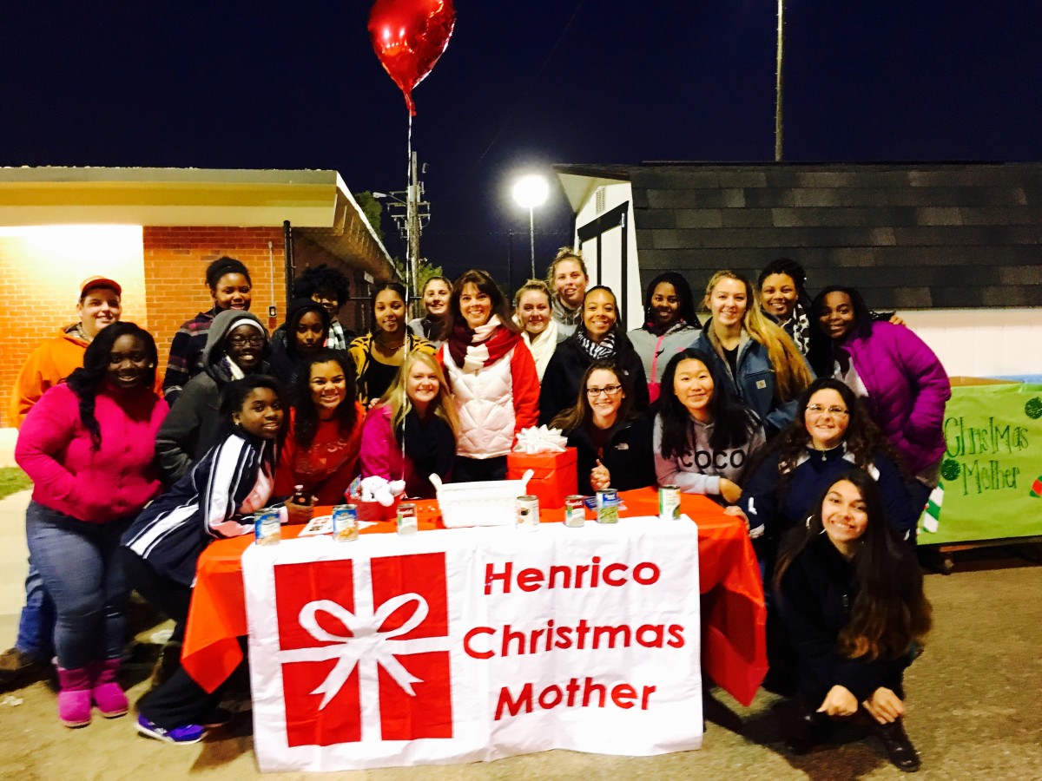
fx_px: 873
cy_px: 390
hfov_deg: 61.7
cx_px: 521
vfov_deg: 48.2
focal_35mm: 29
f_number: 2.2
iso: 250
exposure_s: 1/15
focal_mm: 4.15
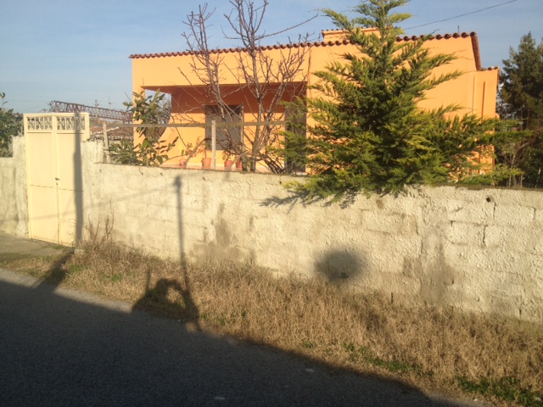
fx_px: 549
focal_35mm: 35
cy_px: 204
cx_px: 272
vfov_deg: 40.7
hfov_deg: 52.6
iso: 50
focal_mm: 4.28
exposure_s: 1/1623
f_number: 2.4
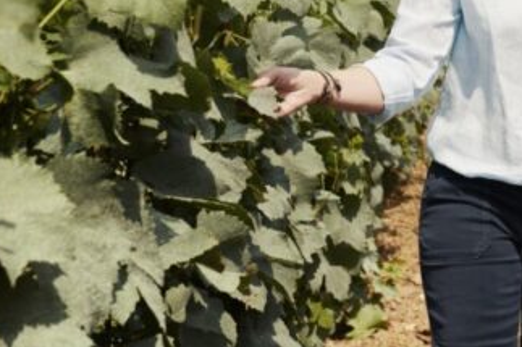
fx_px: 1609
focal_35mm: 111
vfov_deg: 12.1
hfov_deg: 17.6
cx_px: 608
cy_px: -30
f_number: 5.6
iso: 400
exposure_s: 1/3200
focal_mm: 35
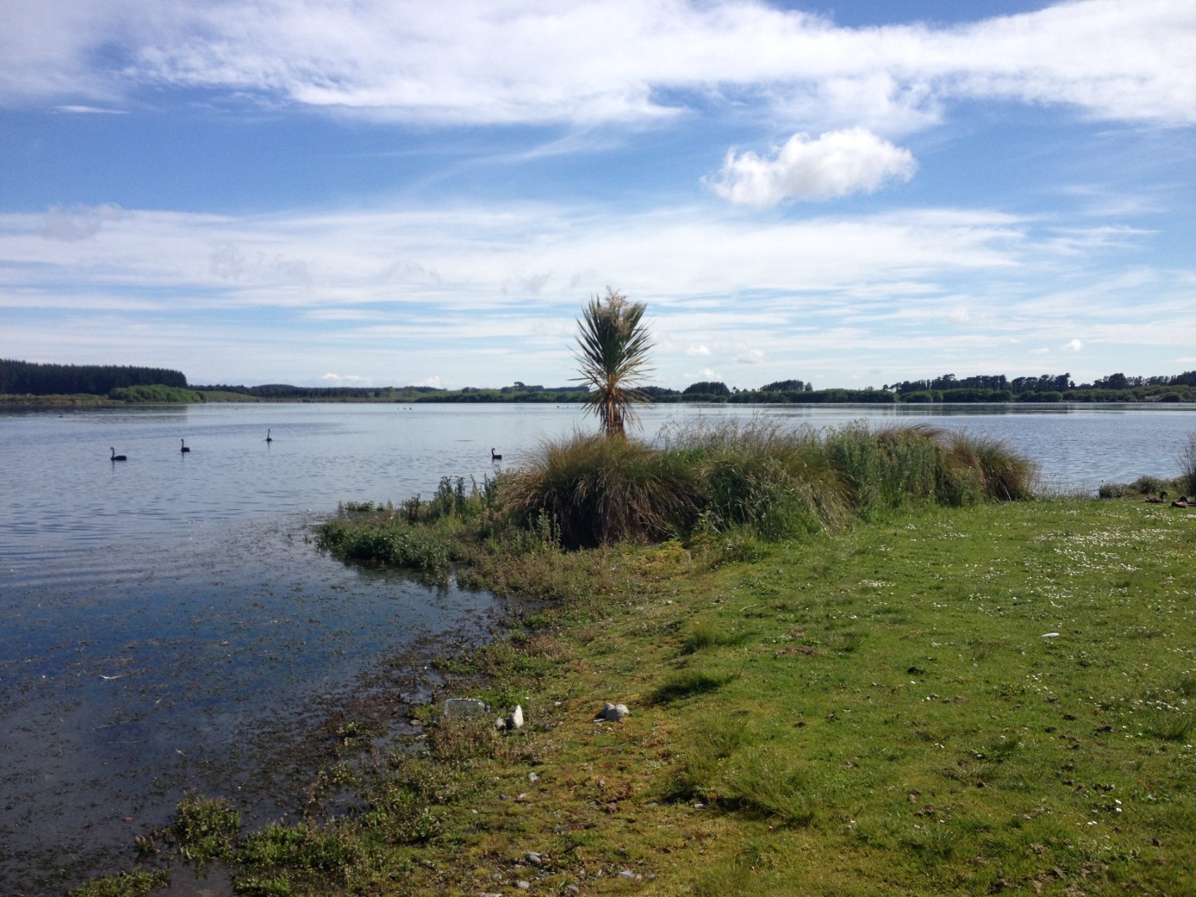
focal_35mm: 35
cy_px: 448
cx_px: 598
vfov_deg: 40.7
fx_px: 1209
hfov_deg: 52.6
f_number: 2.4
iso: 50
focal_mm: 4.28
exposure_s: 1/1972
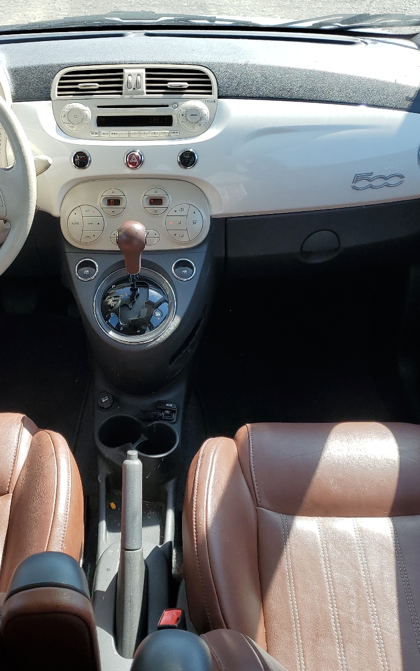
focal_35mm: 37
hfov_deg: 34.0
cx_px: 128
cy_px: 336
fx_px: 678
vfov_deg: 52.7
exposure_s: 1/667
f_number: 1.5
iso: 50
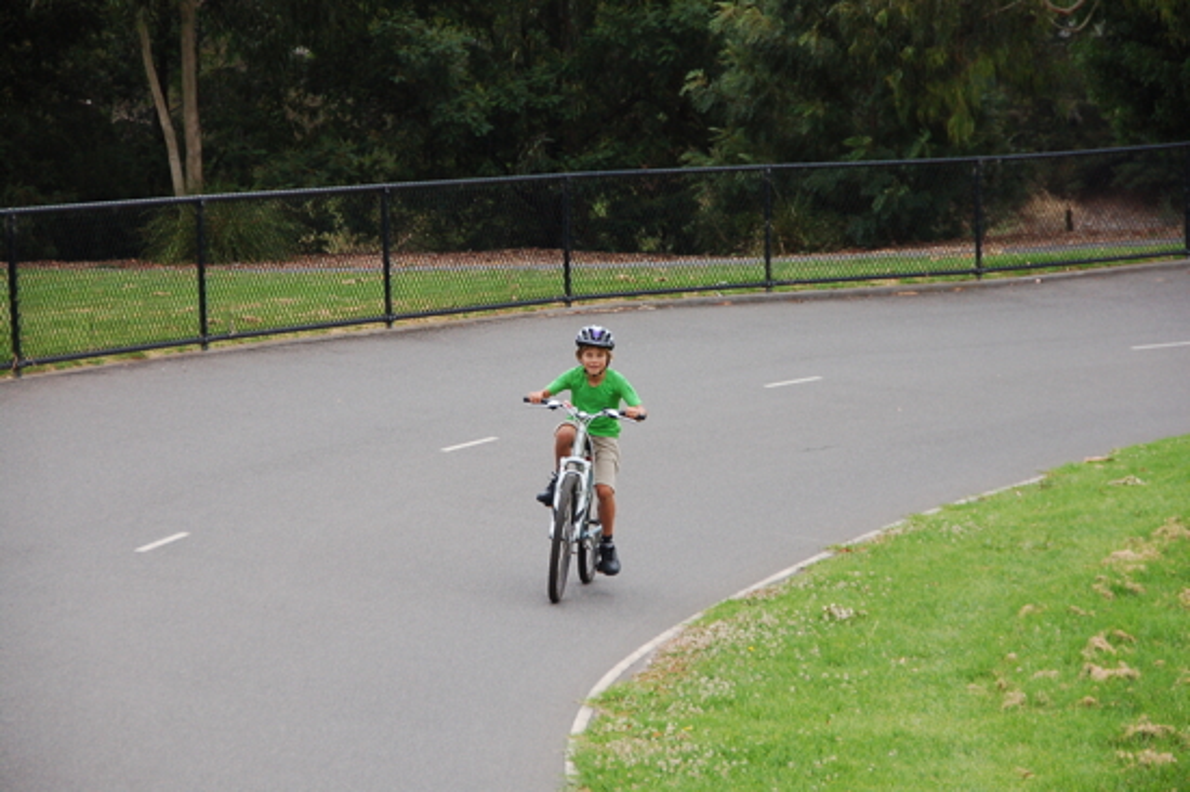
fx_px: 5748
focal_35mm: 174
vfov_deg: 7.9
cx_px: 595
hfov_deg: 11.8
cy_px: 396
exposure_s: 1/500
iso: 800
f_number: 6
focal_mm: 116
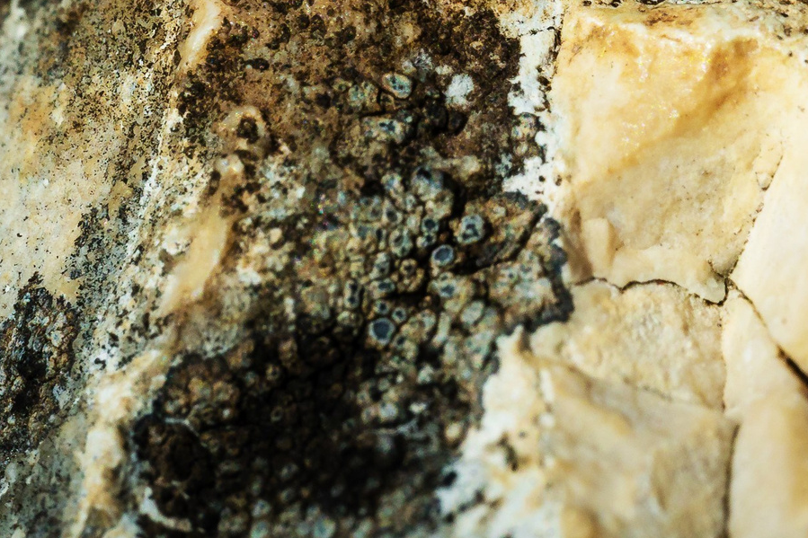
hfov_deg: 6.9
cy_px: -213
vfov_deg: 4.6
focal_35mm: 299
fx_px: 6709
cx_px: 536
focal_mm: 105
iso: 320
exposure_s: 1/400
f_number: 16
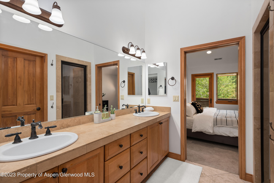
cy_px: 92
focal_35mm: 17
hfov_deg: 93.3
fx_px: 129
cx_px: 137
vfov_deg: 70.5
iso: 500
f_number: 7.1
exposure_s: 1/20
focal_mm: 17
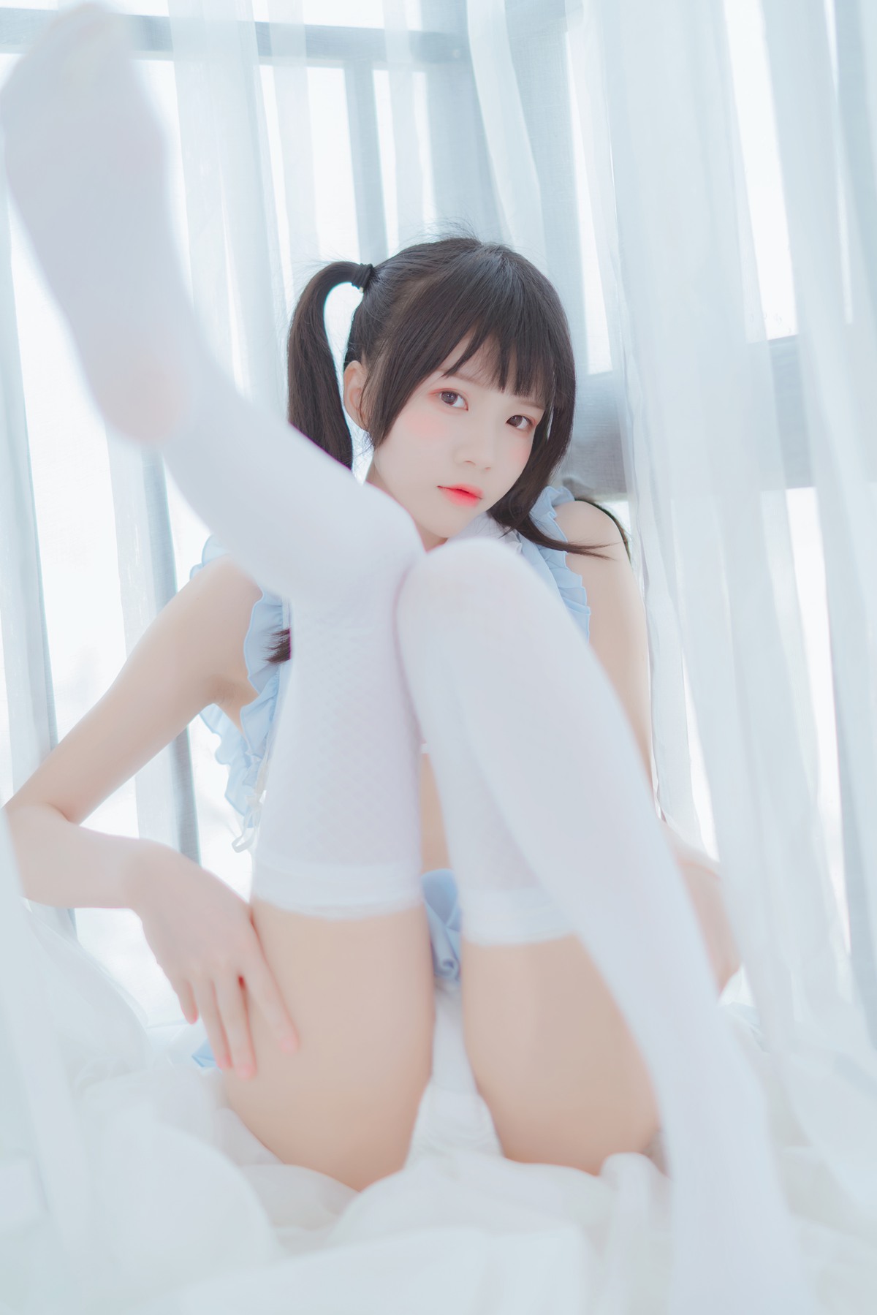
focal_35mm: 50
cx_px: 438
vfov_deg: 39.6
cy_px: 658
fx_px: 1826
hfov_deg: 27.0
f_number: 1.4
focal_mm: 50
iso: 100
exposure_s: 1/250
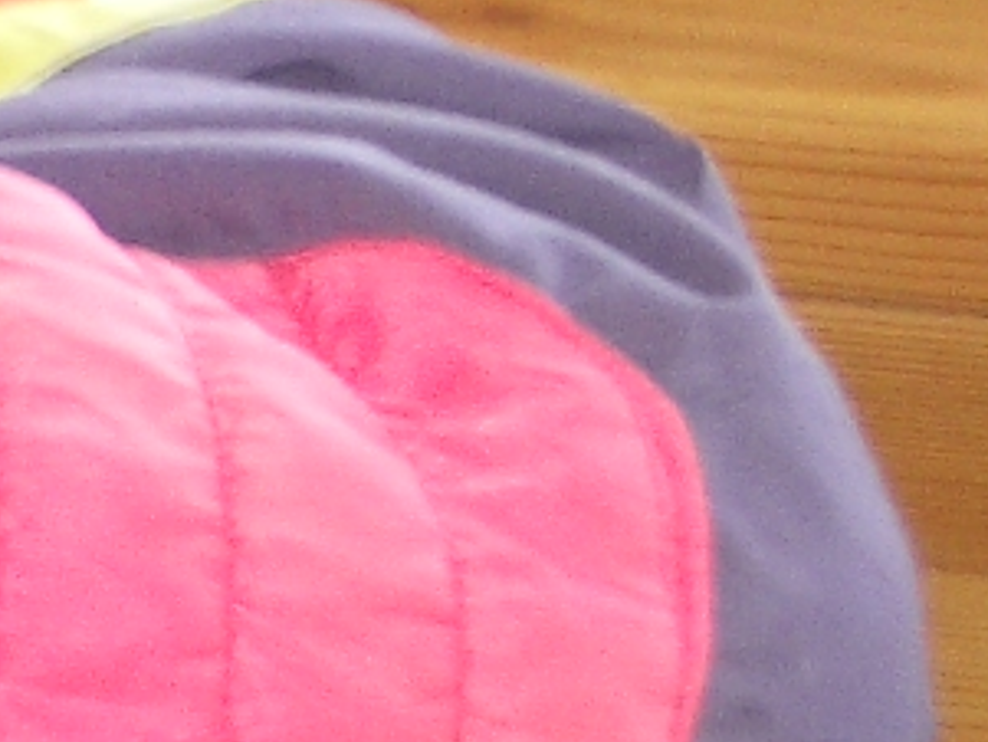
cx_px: -1618
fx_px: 13334
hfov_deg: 4.1
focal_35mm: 467
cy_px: -381
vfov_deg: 3.2
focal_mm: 14.6
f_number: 4.4
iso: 100
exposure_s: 1/60
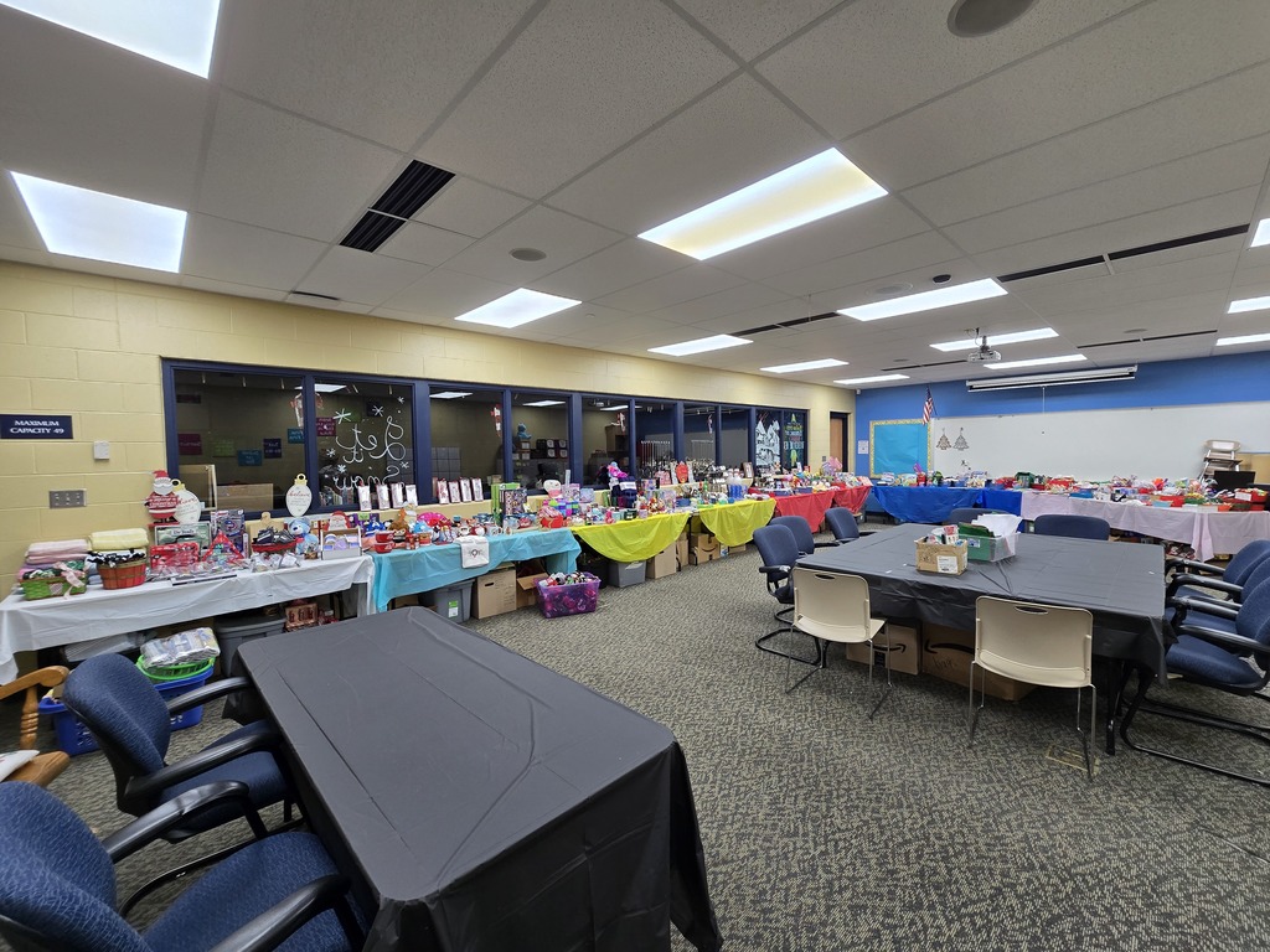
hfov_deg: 106.2
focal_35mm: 13
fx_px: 477
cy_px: 476
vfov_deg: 89.9
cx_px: 635
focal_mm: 2.2
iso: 125
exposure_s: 1/60
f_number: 2.2
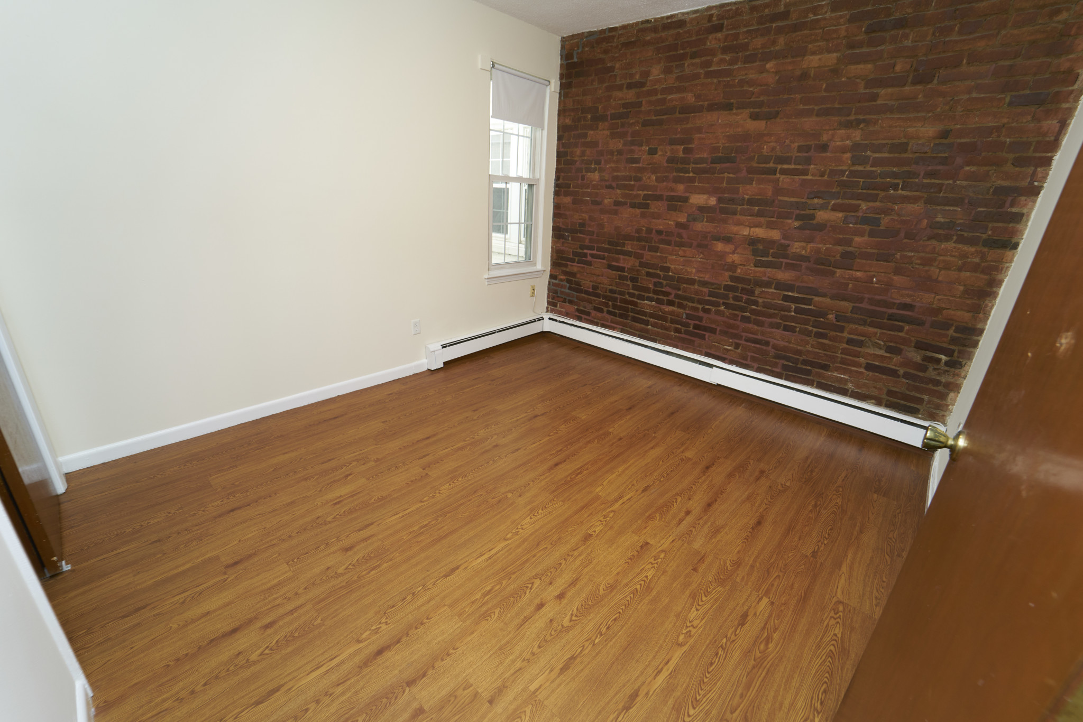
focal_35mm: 14
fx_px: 421
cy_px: 361
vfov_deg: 81.2
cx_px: 542
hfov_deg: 104.2
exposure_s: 1/13
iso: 400
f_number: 7.1
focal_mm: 14
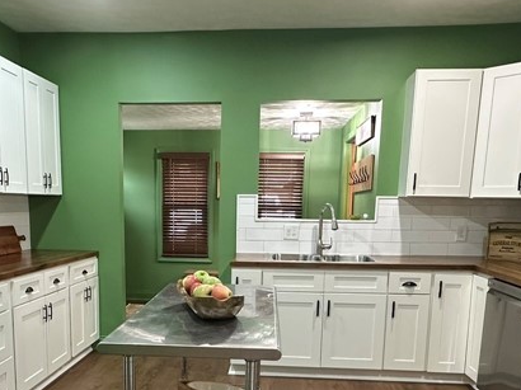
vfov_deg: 39.5
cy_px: 293
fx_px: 526
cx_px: 212
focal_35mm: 35
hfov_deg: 52.3
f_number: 2.2
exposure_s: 1/60
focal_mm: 2.22
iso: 320
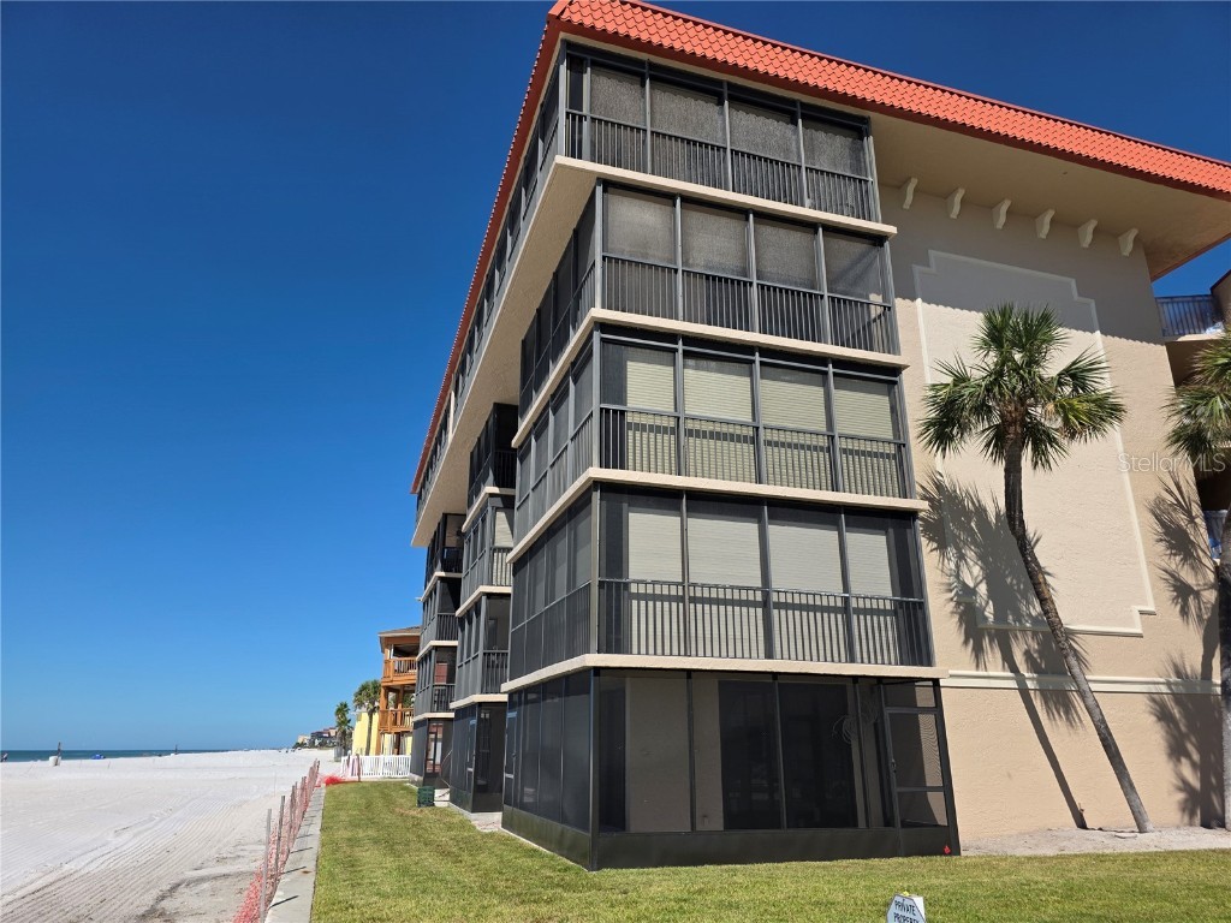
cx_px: 616
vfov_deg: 58.9
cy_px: 462
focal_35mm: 23
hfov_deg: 73.9
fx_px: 818
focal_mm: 6.3
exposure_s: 1/7944
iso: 80
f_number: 1.7
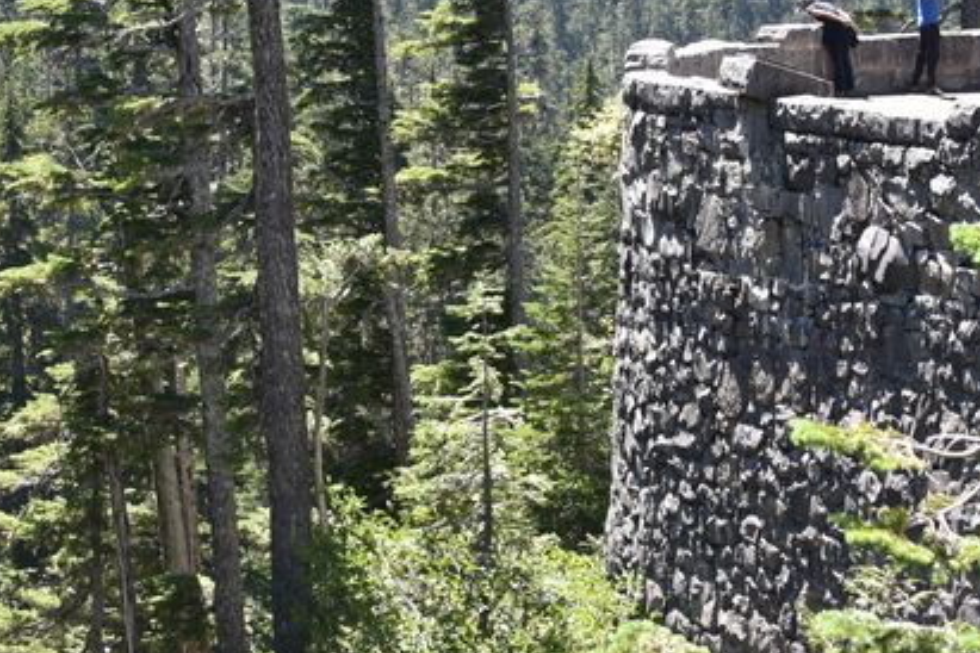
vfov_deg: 12.8
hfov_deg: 19.1
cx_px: 215
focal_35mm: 106
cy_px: 38
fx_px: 2885
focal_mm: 34
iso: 100
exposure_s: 1/125
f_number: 5.6
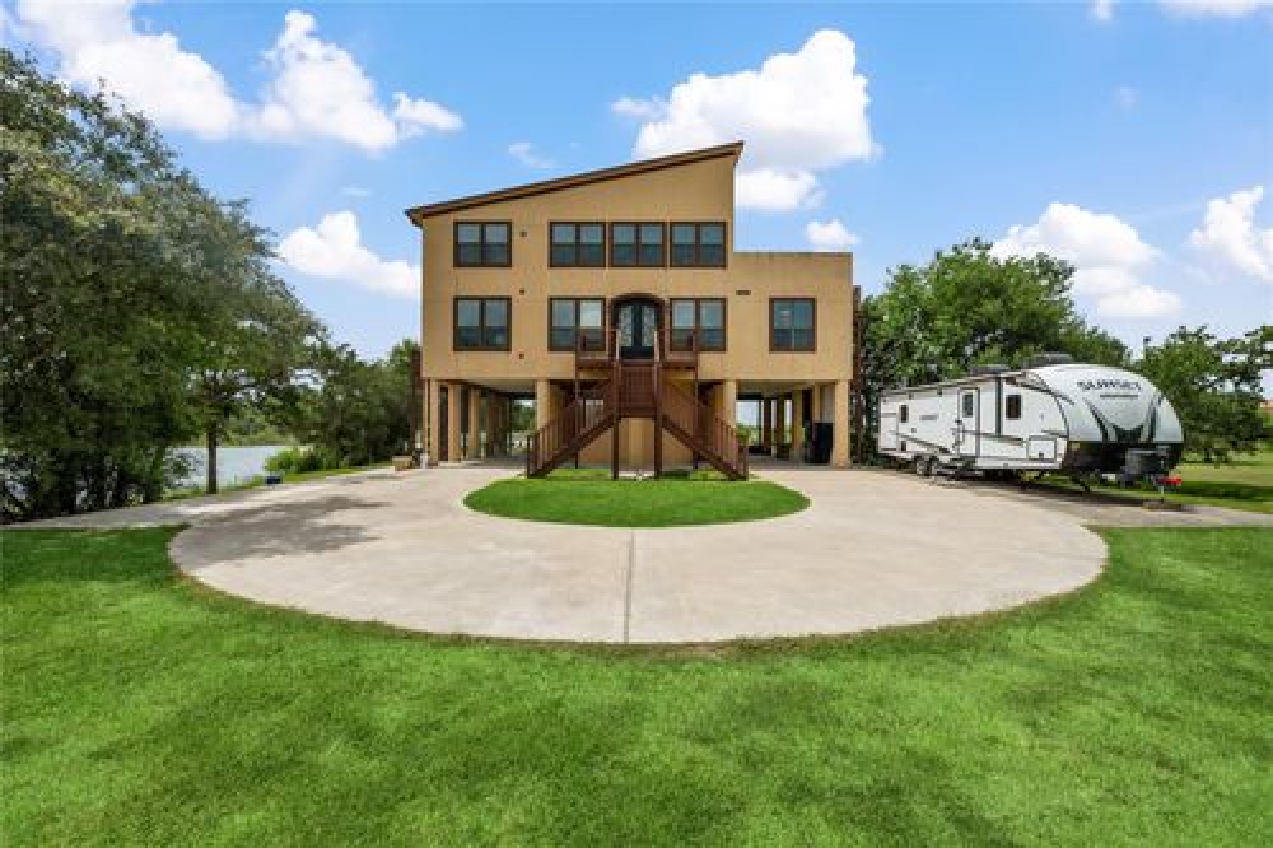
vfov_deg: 81.2
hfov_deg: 104.3
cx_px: 636
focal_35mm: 14
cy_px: 424
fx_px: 495
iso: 125
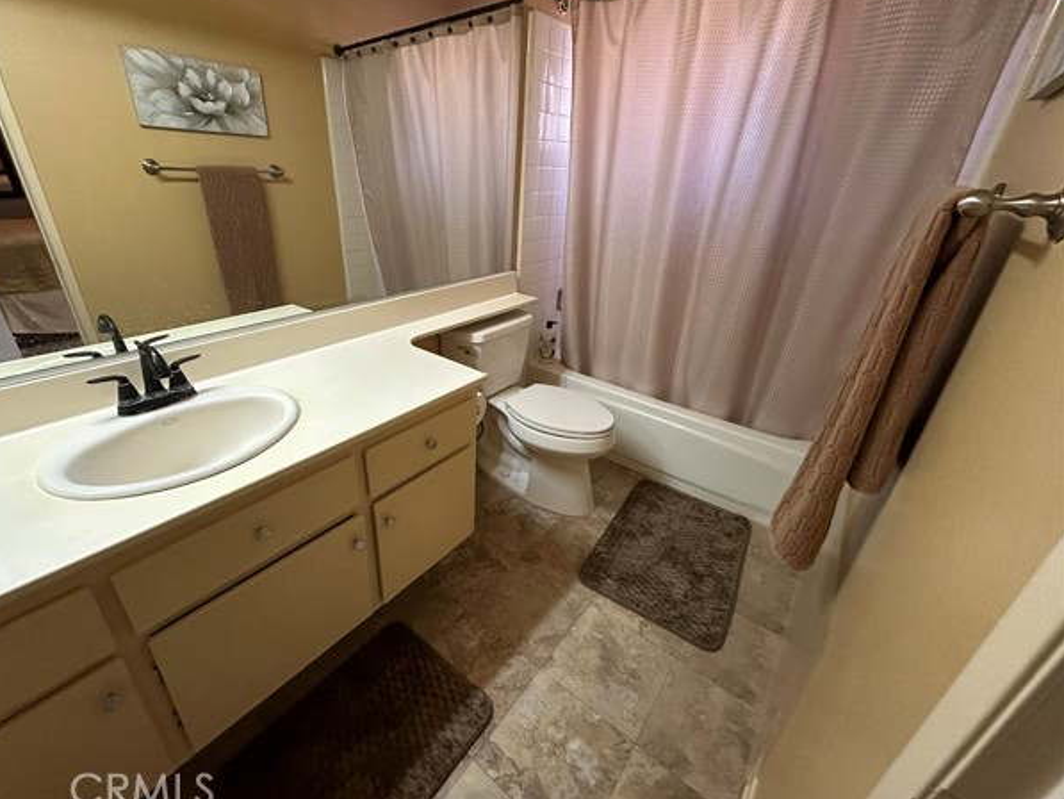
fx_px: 461
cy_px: 387
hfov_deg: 98.0
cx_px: 495
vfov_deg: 81.7
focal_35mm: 15
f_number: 2.2
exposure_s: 1/60
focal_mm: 2.22
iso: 800
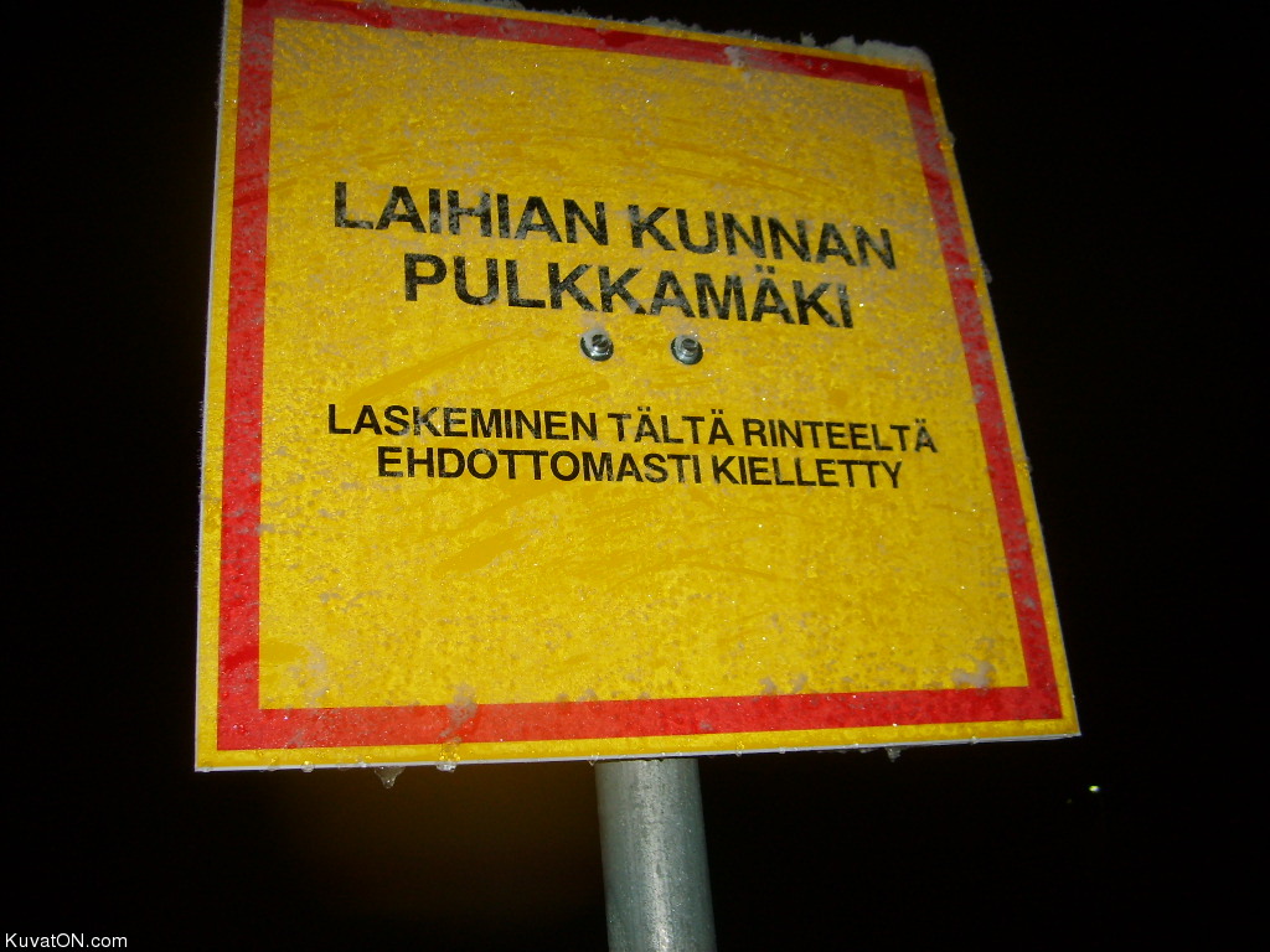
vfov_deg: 40.7
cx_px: 635
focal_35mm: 35
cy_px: 476
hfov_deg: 52.6
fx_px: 1284
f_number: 2.8
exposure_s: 1/30
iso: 100
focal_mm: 5.8
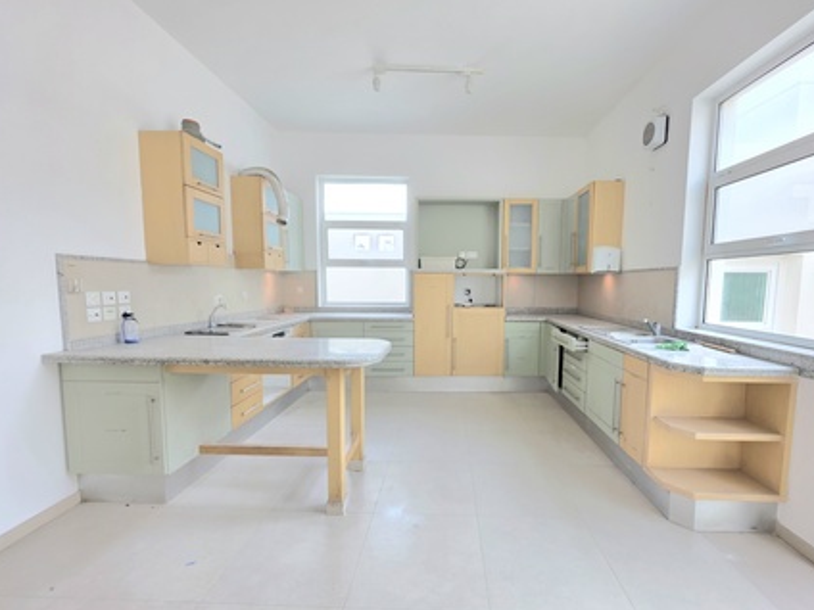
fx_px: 329
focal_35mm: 14
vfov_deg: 85.7
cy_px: 314
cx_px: 433
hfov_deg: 101.9
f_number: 1.9
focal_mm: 2.2
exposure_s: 1/101
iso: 40
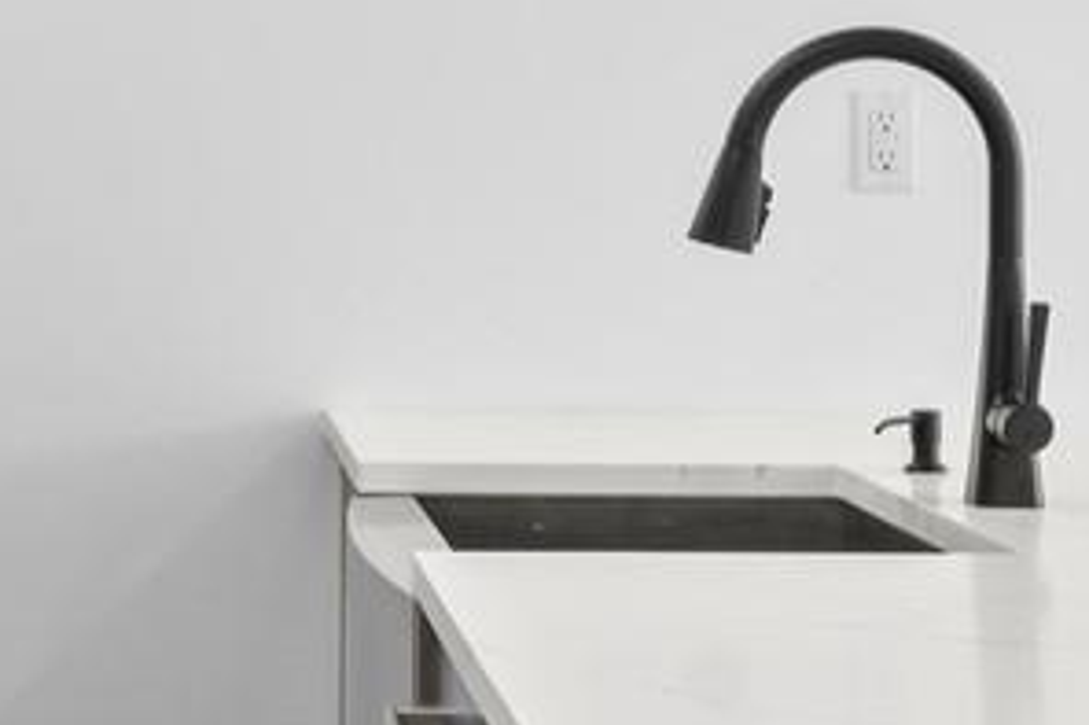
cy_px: 178
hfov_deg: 20.7
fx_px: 2932
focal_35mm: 97
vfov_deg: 14.0
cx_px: 132
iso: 320
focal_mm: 14
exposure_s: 1/4
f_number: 10
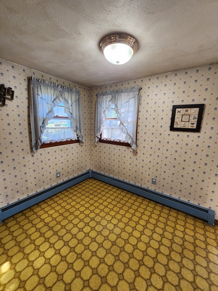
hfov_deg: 89.9
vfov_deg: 106.2
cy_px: 146
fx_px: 109
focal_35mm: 13
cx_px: 109
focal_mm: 2.2
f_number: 2.2
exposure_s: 1/60
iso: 160
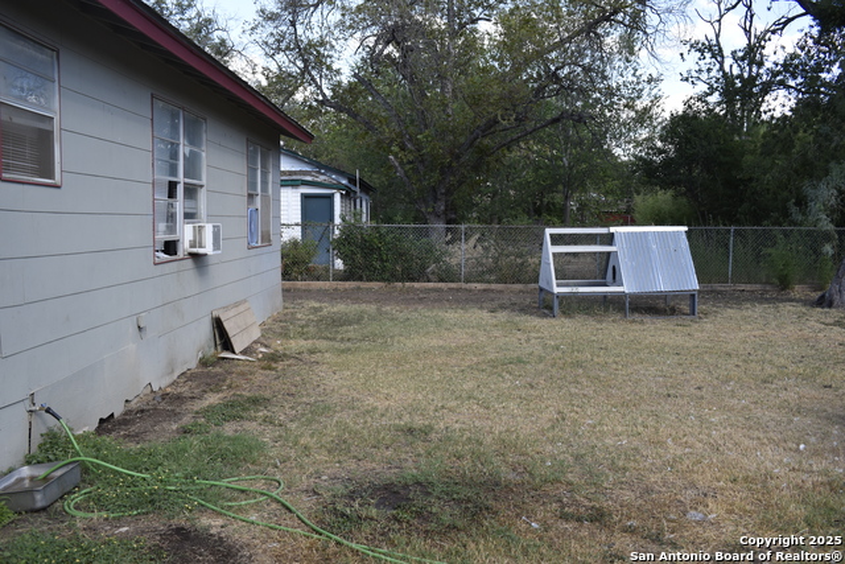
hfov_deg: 57.2
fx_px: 775
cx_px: 422
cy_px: 282
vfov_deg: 40.0
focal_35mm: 33
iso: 200
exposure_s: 1/250
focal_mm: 22
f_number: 7.1
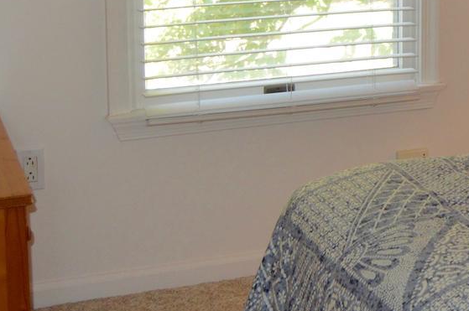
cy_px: -72
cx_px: 642
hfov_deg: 18.8
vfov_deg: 13.4
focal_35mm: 99
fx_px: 1288
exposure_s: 1/100
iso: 400
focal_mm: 18
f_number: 4
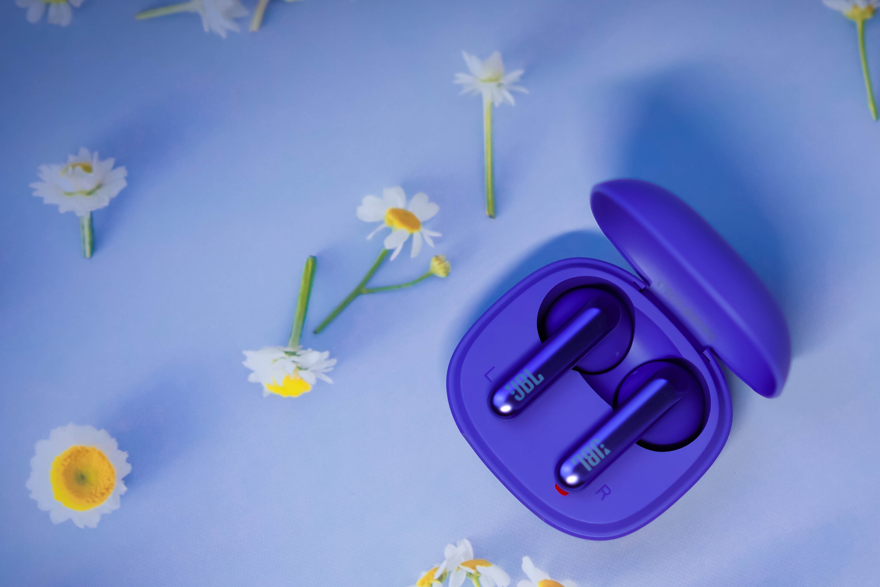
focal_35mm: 121
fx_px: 2958
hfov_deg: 16.9
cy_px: 374
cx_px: 601
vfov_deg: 11.3
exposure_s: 1/200
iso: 100
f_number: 2.5
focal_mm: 55
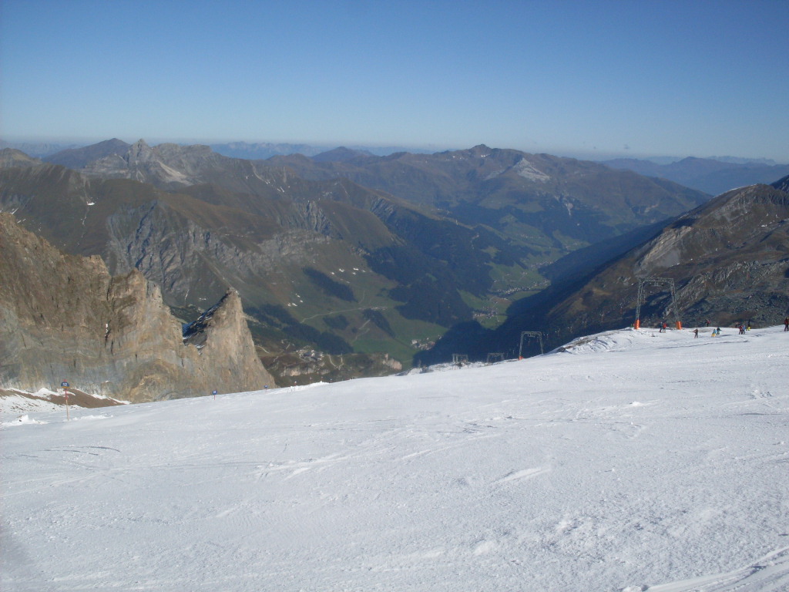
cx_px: 394
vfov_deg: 37.7
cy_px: 296
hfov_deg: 49.0
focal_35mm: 38
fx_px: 866
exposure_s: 1/500
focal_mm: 6.3
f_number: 8.4
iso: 80
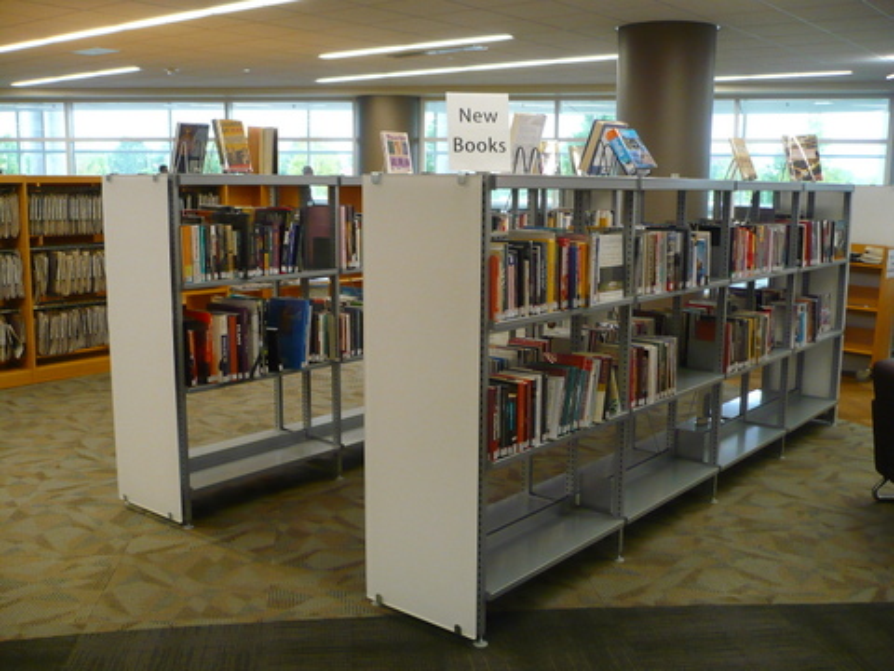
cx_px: 447
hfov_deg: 52.6
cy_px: 336
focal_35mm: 35
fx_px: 904
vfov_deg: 40.7
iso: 200
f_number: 2.8
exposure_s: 1/25
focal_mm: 5.8
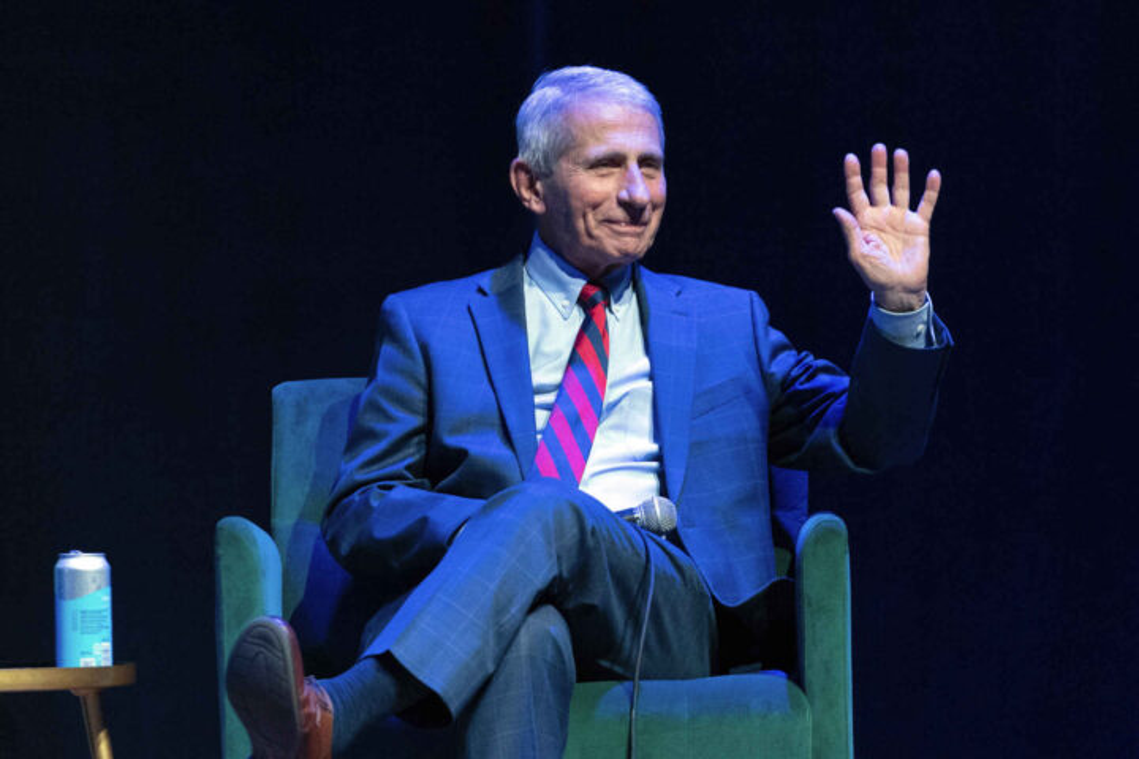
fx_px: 6327
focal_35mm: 200
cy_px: 380
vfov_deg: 6.9
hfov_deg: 10.3
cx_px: 570
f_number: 3.5
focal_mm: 200
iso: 3200
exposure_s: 1/320
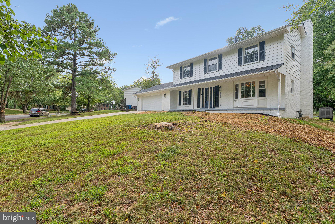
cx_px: 168
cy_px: 112
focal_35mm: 17
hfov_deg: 94.3
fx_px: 155
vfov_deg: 71.4
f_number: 9
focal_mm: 16.7
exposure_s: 1/80
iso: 250
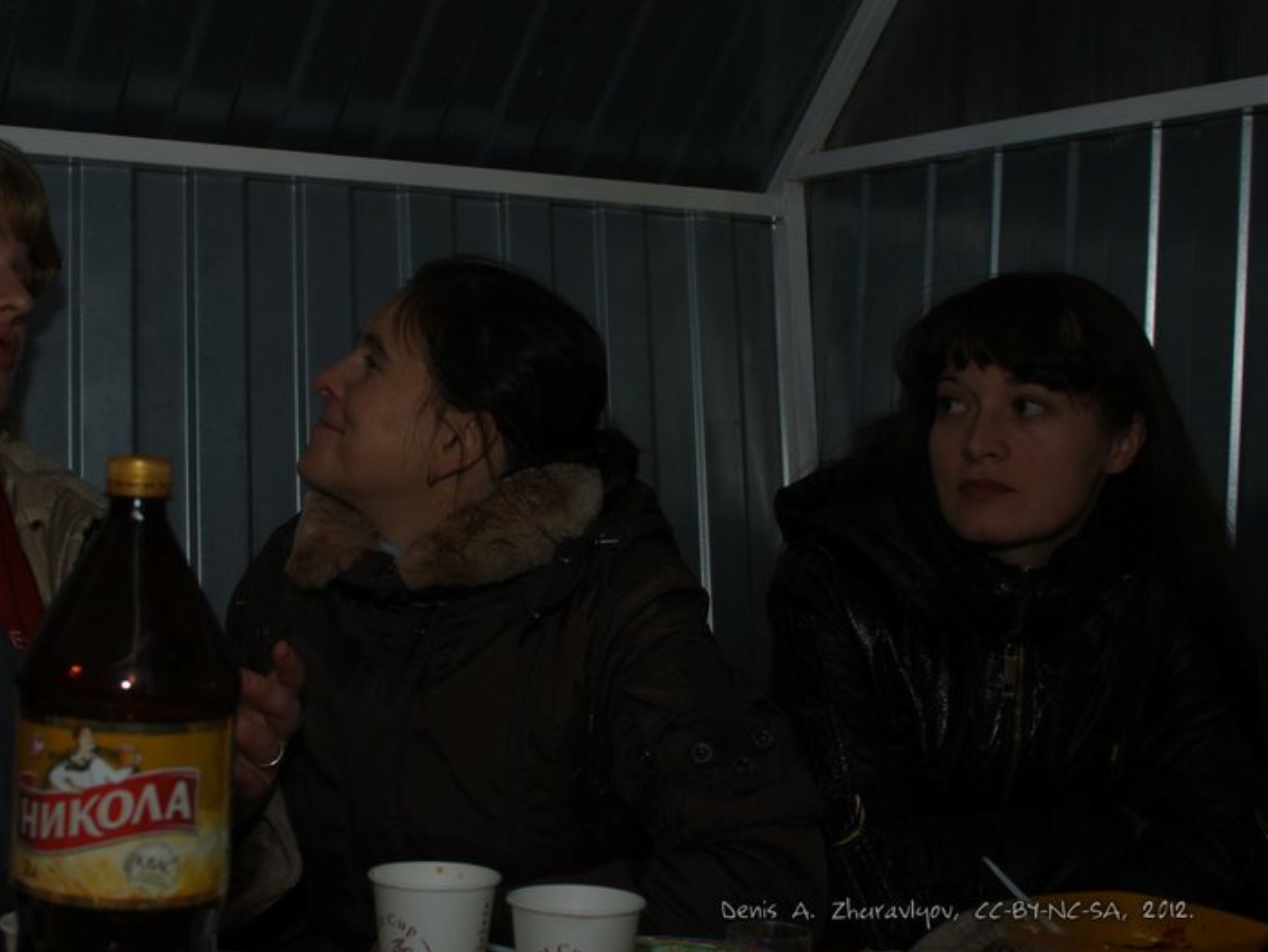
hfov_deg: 33.4
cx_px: 570
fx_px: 2108
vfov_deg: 25.4
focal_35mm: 58
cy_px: 480
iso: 200
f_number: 5.6
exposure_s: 1/40
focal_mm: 35
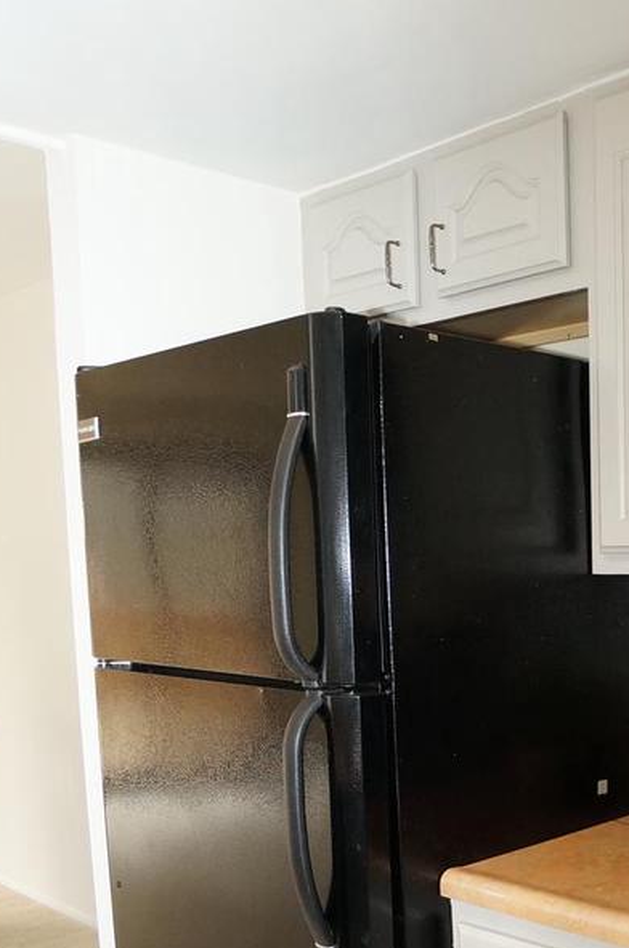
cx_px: 692
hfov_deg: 30.5
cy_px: 677
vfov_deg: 48.2
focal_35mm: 39
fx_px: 1026
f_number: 4
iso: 800
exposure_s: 1/60
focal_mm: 10
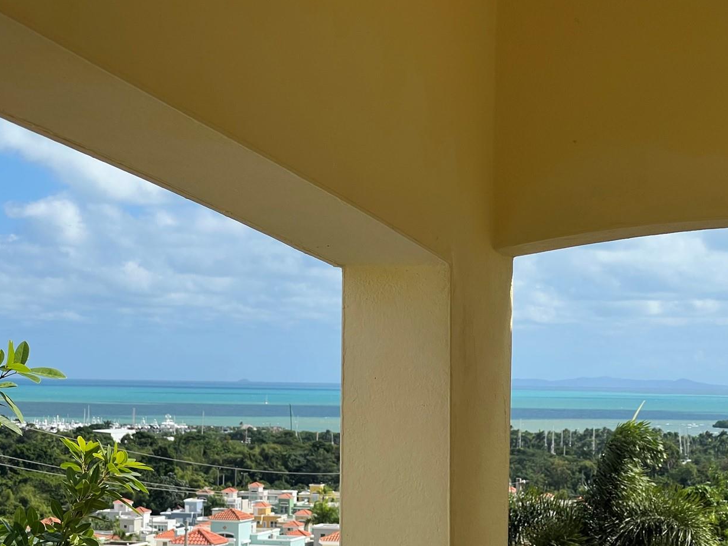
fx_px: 2103
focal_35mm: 100
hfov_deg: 19.6
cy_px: 333
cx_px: 356
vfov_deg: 14.8
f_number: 2.8
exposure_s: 1/995
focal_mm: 9
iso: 32
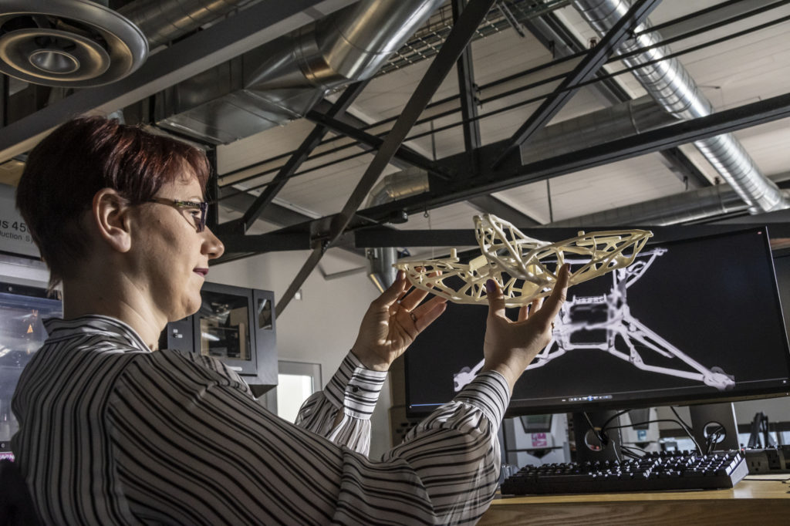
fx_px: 856
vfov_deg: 34.2
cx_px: 395
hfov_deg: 49.6
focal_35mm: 39
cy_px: 263
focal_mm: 26
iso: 2000
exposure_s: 1/60
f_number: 7.1
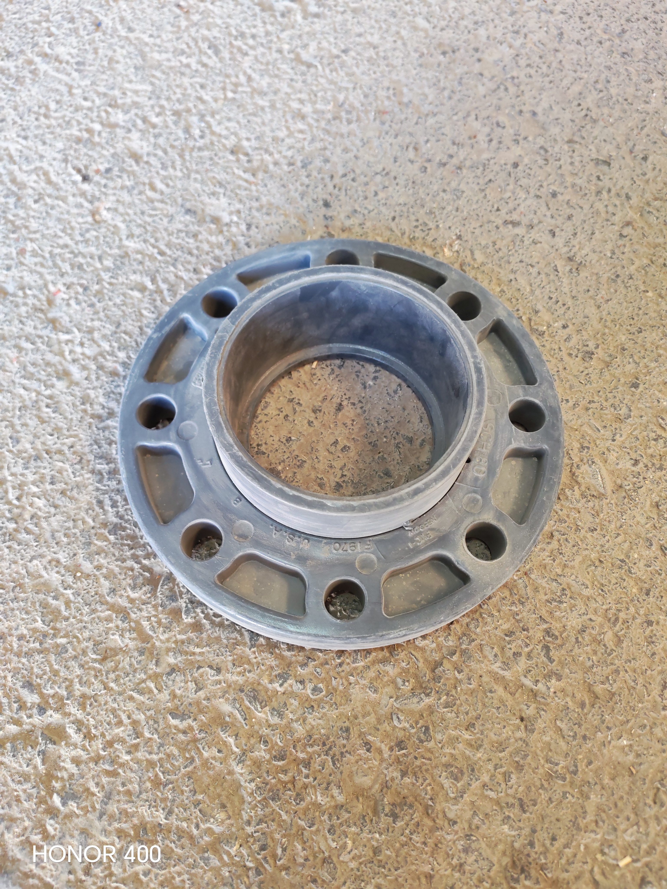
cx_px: 334
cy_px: 444
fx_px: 694
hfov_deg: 51.4
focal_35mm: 27
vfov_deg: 65.3
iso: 1600
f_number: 1.9
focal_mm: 6.12
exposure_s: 1/100
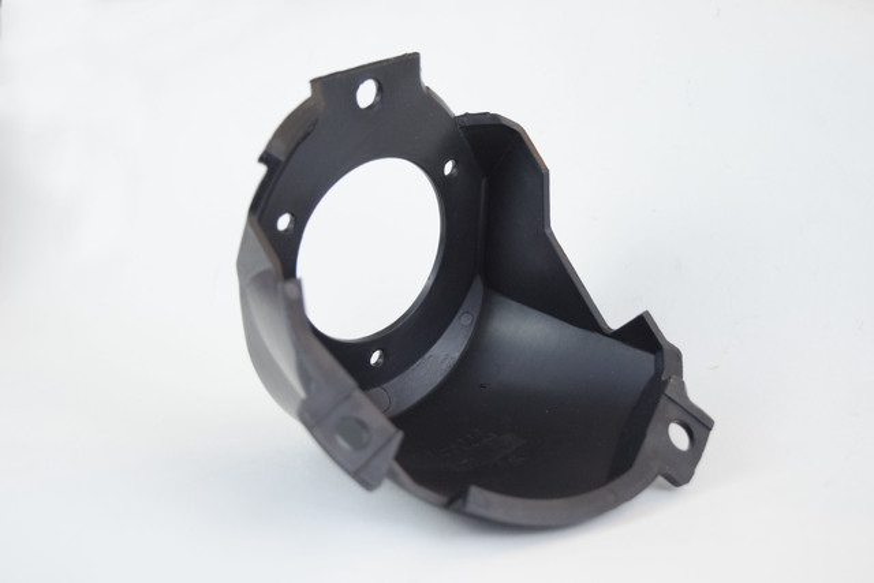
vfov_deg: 22.6
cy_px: 292
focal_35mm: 60
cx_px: 437
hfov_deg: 33.4
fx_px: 1457
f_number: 5
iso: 1800
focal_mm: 40
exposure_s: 1/60
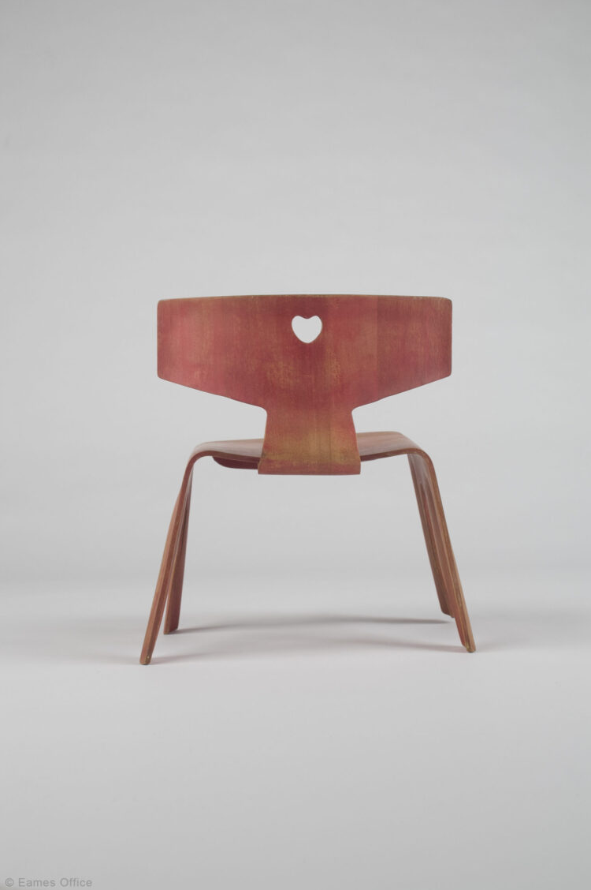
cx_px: 296
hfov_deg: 31.1
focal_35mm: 43
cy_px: 448
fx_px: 1061
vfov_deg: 45.5
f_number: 5.6
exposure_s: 1/20
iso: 250
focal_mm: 28
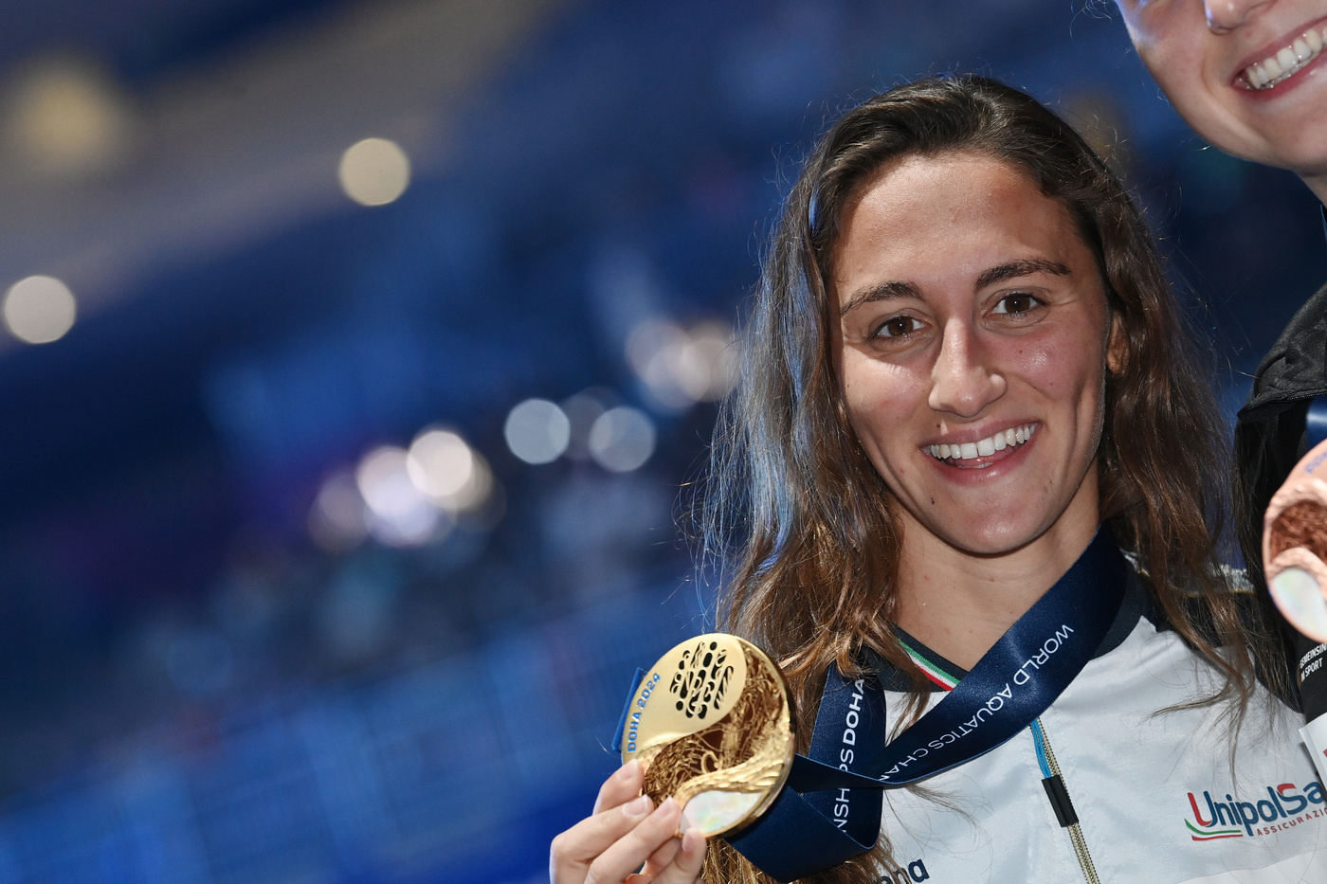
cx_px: 664
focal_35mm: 200
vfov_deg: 6.9
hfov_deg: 10.3
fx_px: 7371
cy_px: 442
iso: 2500
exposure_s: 1/200
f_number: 5.6
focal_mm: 200
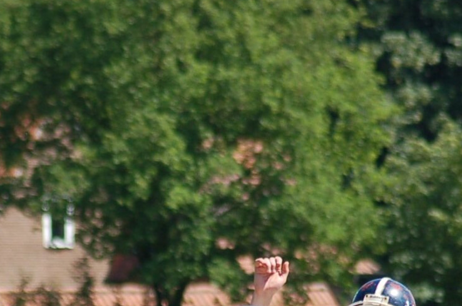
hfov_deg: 3.4
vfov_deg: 2.3
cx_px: 90
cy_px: 417
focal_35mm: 603
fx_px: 7730
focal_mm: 135
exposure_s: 1/1000
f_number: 4.5
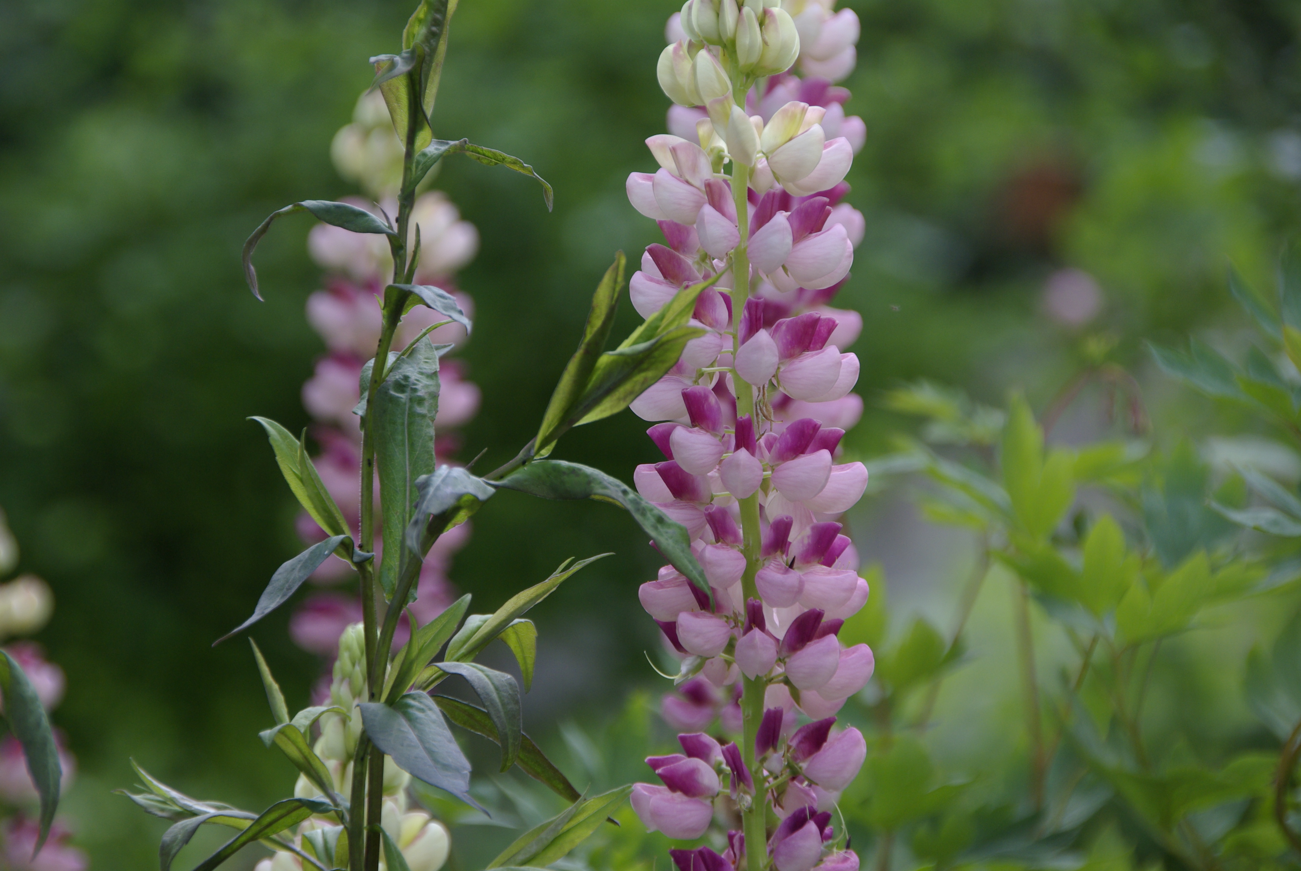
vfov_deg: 7.7
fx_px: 6513
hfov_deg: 11.4
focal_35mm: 180
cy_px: 436
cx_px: 650
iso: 200
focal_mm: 120
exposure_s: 1/125
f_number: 5.6
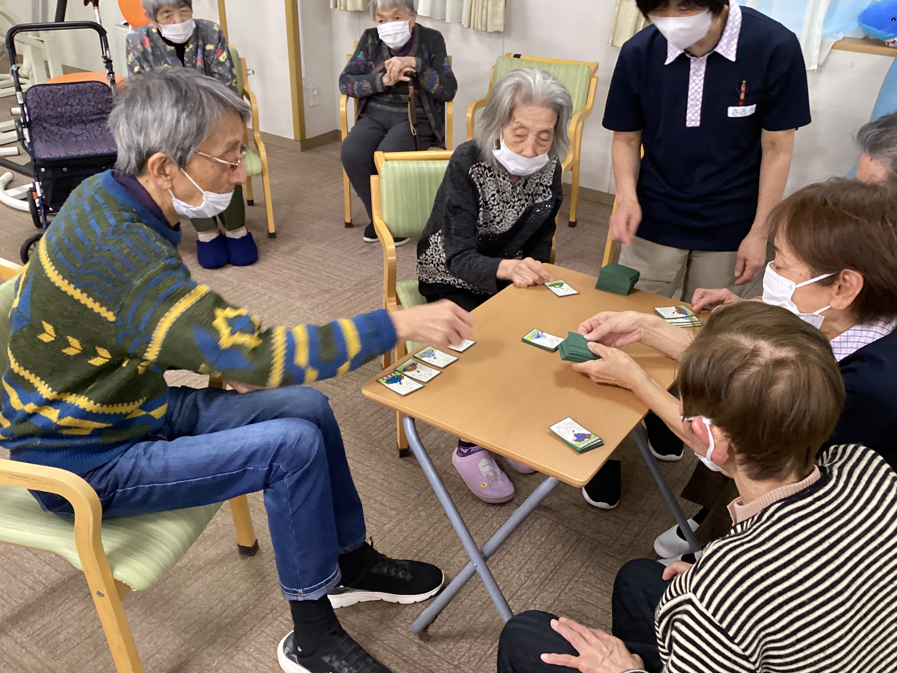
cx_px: 445
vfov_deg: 42.9
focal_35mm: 33
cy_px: 323
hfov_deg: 55.3
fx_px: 855
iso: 320
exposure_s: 1/50
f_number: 2.4
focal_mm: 3.3
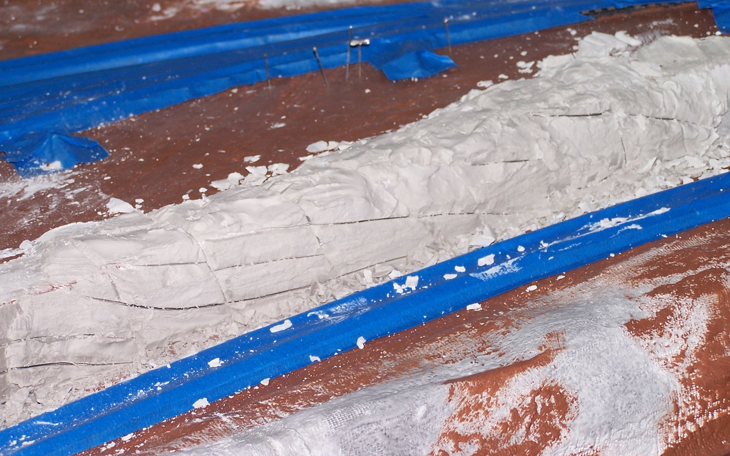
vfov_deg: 11.7
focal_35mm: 112
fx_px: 2228
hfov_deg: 18.6
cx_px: 365
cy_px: 185
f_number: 3.2
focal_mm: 17.5
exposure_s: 1/90
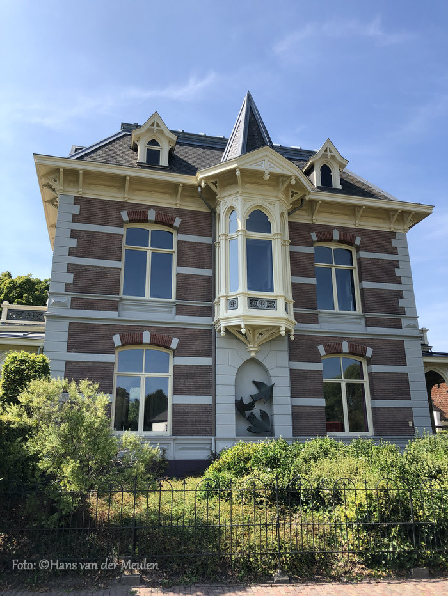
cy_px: 298
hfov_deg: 49.8
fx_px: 483
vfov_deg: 63.4
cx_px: 224
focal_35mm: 28
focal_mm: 3.99
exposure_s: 1/917
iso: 20
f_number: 1.8
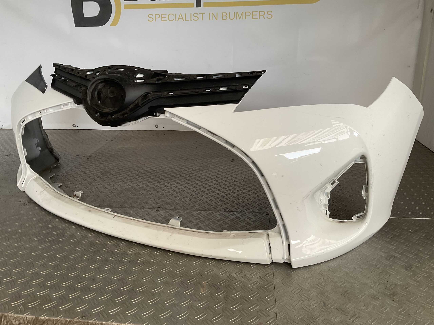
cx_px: 217
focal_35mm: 29
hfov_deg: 61.7
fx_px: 364
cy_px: 162
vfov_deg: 48.2
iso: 40
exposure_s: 1/50
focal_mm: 3
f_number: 1.8
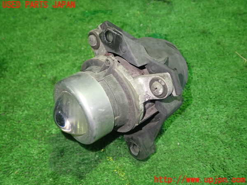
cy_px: 92
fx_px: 214
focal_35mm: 30
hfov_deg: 60.0
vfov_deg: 46.8
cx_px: 124
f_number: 2.3
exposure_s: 1/30
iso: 400
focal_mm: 5.4
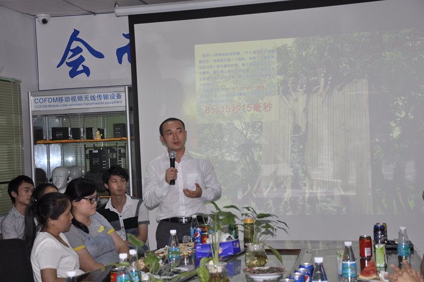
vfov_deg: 18.9
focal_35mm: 72
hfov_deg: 28.1
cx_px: 212
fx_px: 847
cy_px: 141
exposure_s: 1/30
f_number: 4.8
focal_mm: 48
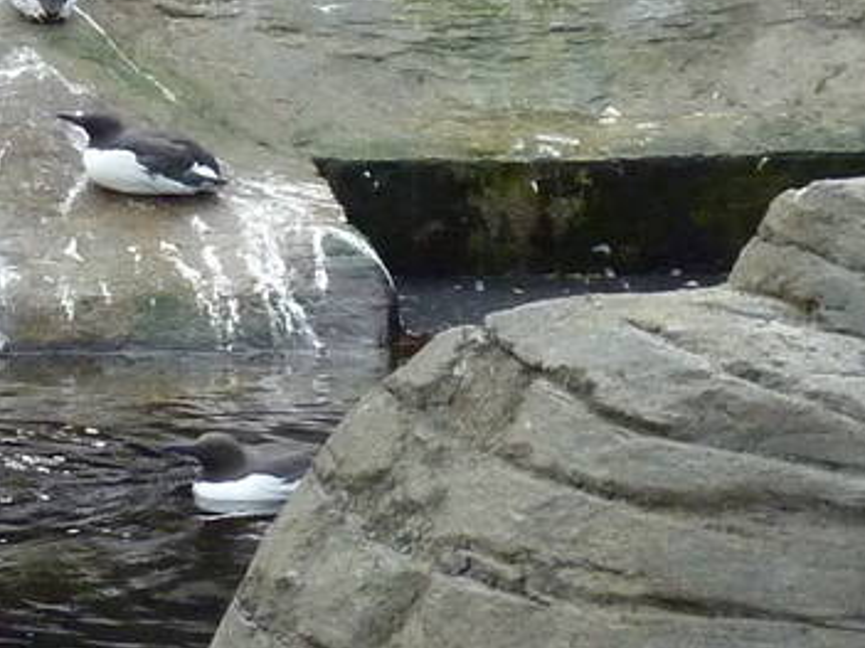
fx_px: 3647
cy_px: -59
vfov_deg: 10.0
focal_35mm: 146
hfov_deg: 13.2
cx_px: -121
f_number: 3.5
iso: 320
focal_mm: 5.3
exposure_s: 1/500
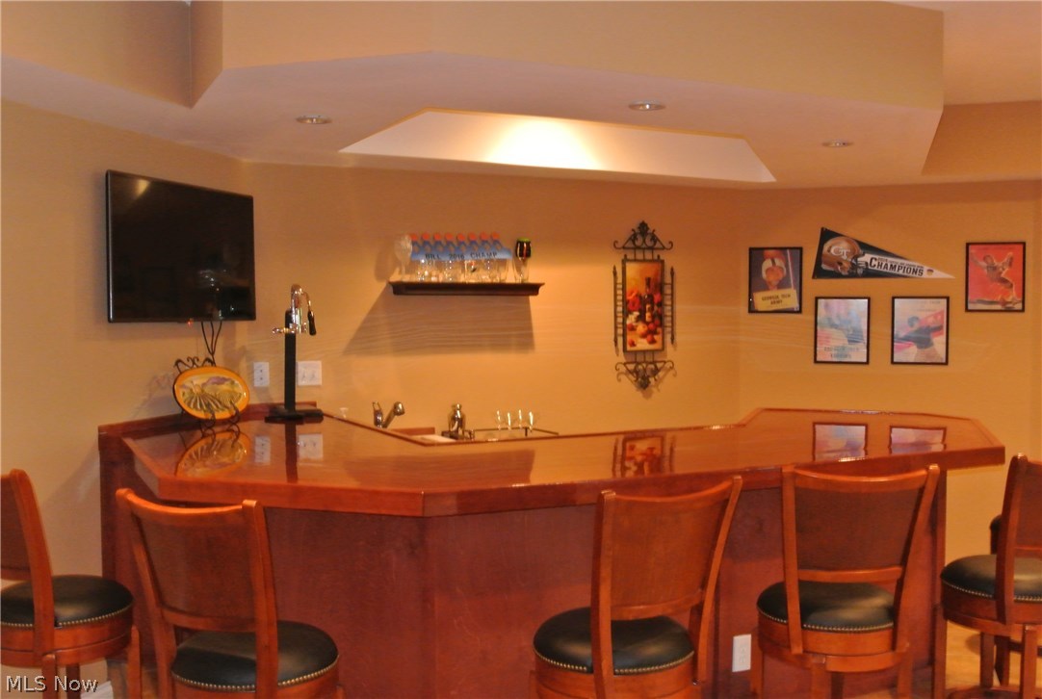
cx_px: 521
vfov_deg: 37.0
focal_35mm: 36
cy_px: 350
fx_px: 1044
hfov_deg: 53.0
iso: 1600
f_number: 4
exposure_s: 1/3
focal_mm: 13.6
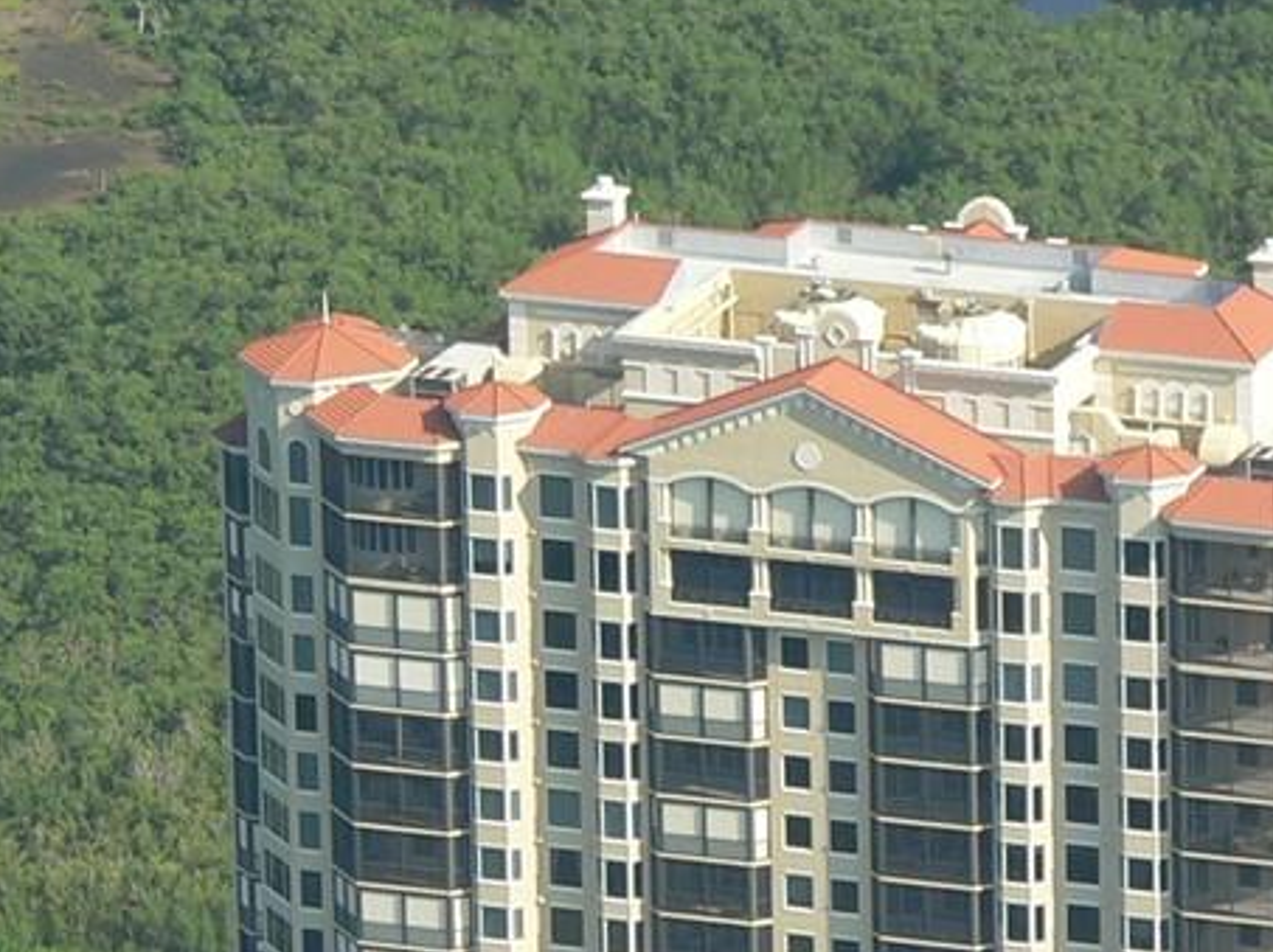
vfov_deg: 3.4
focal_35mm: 439
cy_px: 1000
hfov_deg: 4.5
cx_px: 919
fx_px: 16131
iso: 80
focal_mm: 25.6
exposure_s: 1/320
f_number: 4
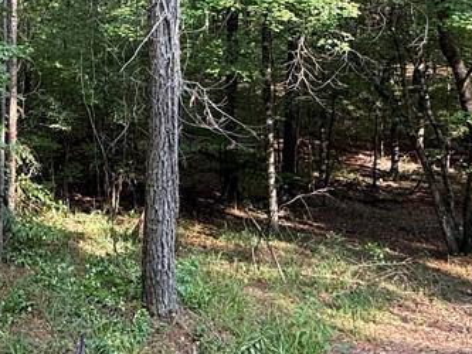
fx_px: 587
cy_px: 37
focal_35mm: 43
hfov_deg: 41.0
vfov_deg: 32.0
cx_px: 62
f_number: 2.2
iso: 100
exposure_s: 1/99
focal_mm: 2.22
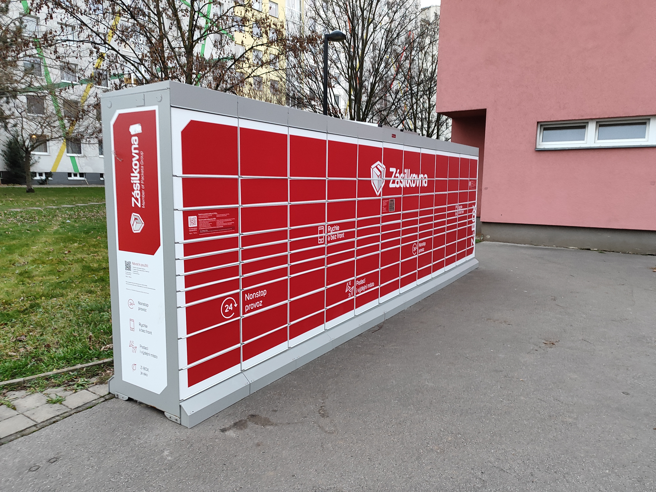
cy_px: 246
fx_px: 455
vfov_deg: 56.8
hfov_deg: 71.6
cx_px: 328
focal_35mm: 24
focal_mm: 5.89
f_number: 1.89
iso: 551
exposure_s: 1/100
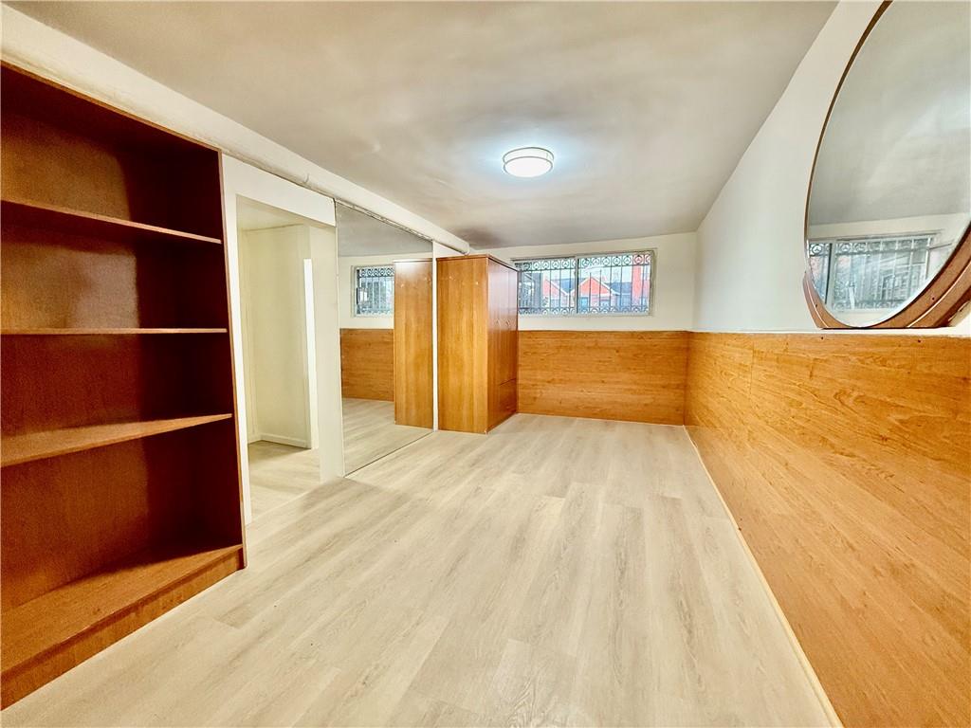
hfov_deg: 102.1
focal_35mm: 14
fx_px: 393
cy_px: 364
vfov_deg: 85.7
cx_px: 486
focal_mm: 2.22
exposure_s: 1/60
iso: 400
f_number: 2.2
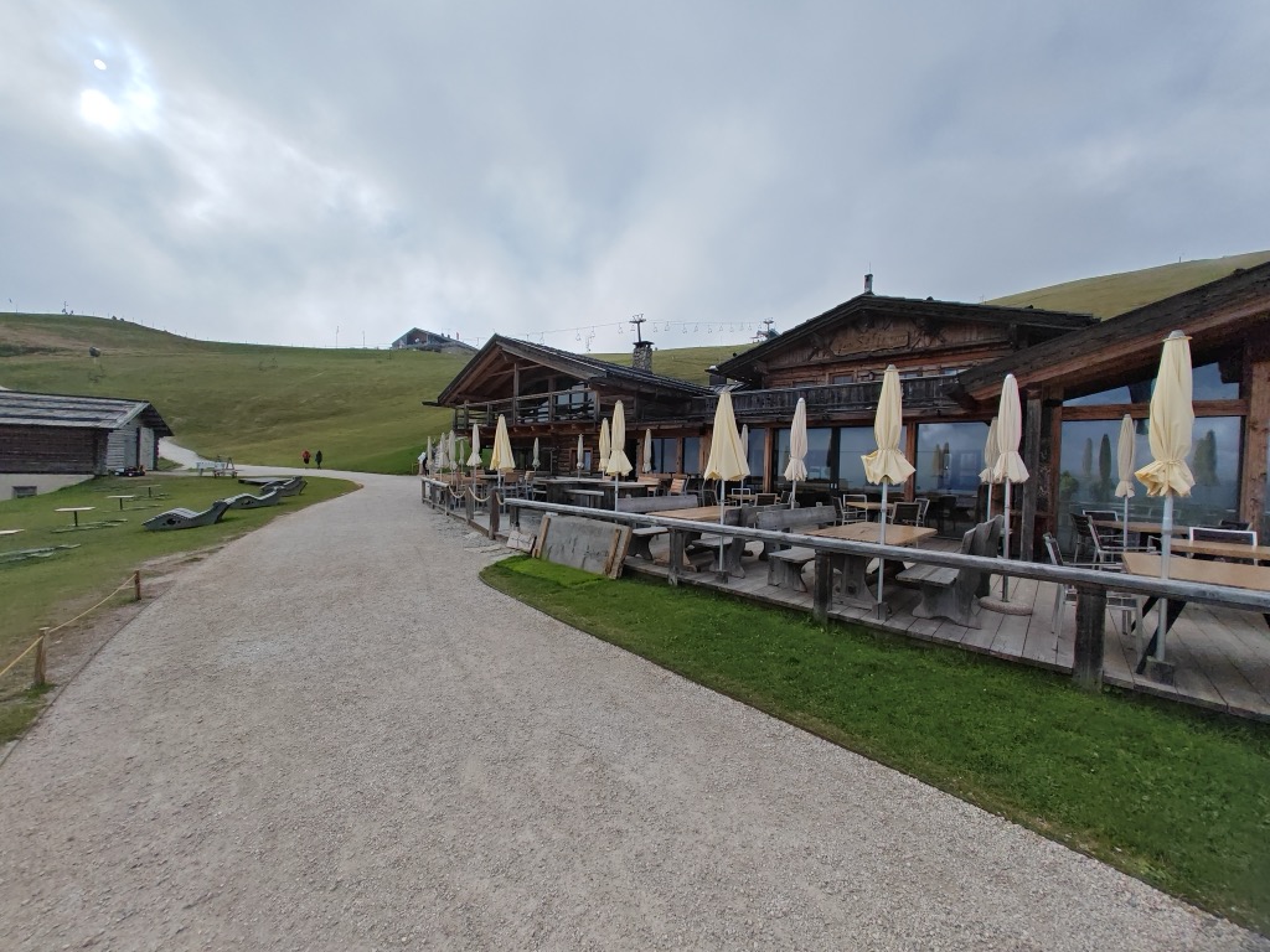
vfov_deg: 89.9
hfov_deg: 106.2
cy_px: 476
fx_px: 477
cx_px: 635
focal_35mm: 13
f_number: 2
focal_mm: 1.82
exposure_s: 1/1800
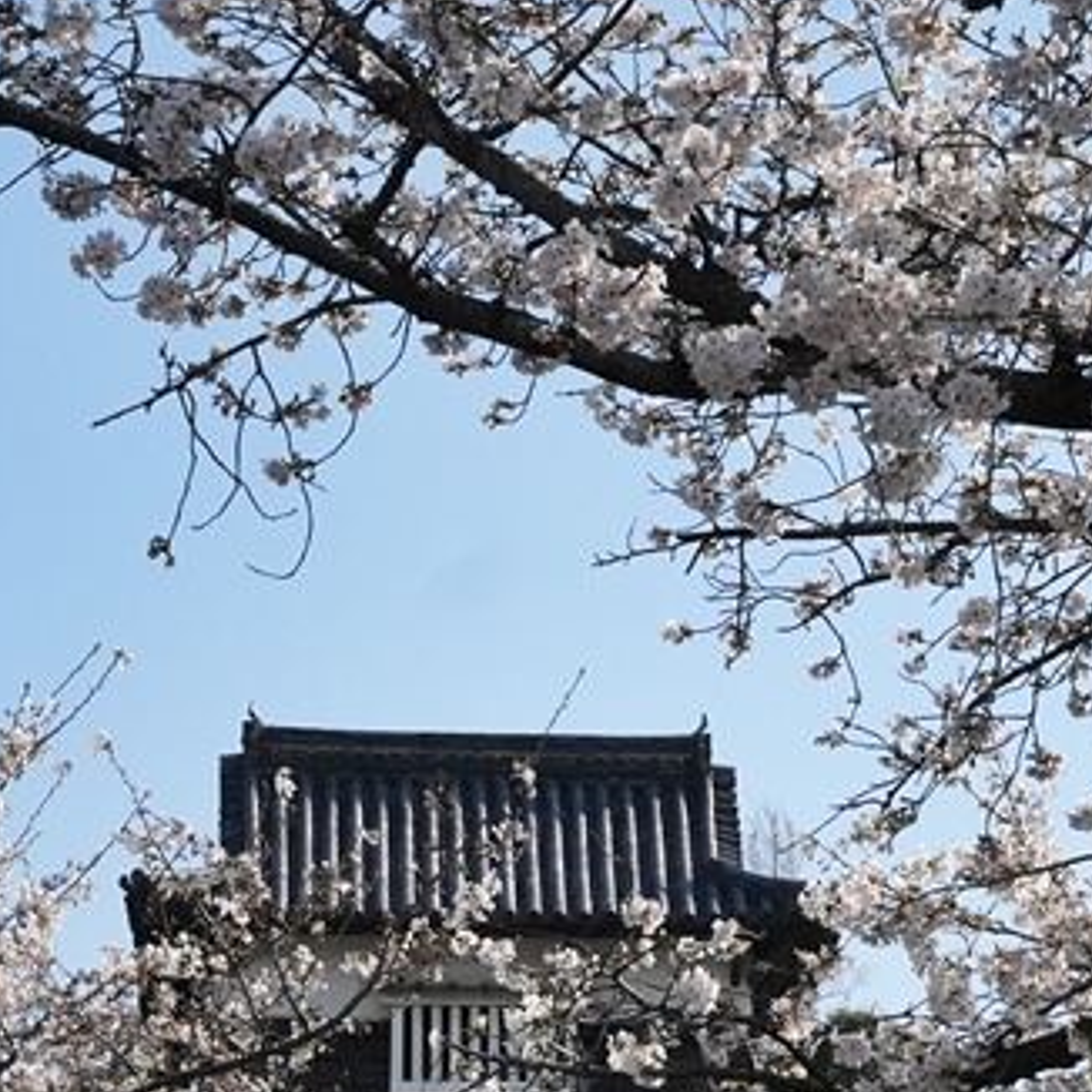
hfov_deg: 12.1
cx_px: 442
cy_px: 719
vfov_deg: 12.1
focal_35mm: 144
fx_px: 5139
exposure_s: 1/6400
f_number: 8
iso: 2000
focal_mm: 36
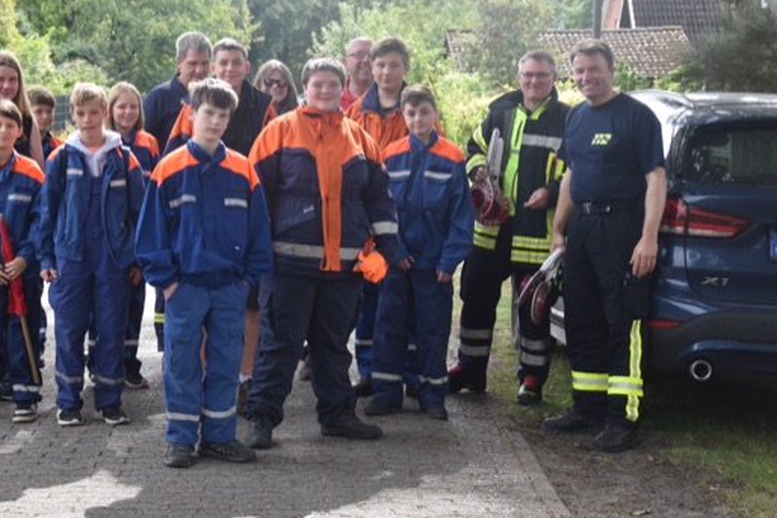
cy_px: 165
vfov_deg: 13.9
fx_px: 2116
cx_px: 281
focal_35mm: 98
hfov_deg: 20.8
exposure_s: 1/250
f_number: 5.6
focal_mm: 42
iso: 250
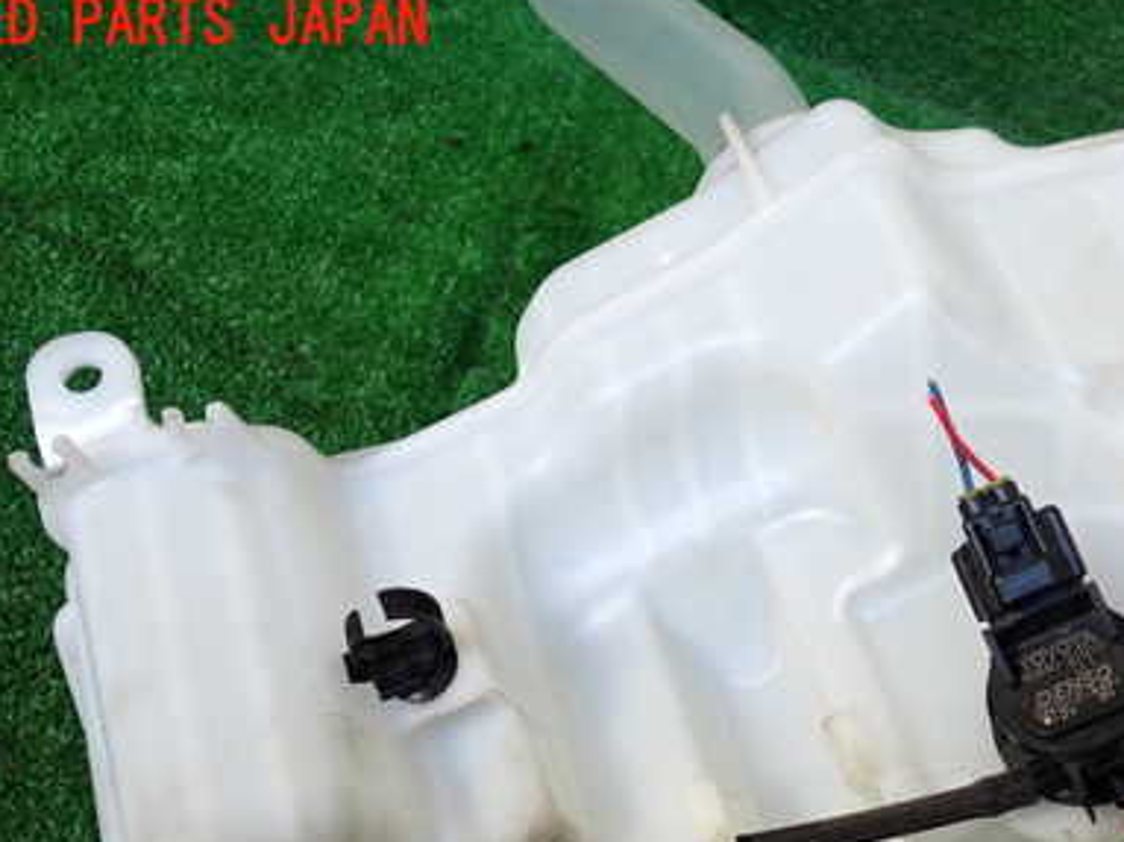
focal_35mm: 47
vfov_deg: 30.3
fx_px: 1526
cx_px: 775
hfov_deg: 39.8
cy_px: 648
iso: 200
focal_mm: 5.4
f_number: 2.3
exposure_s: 1/125
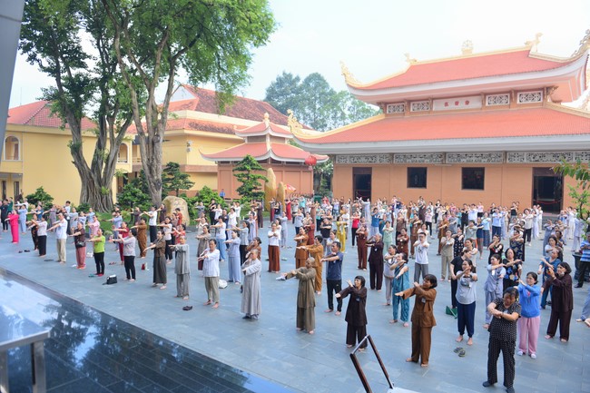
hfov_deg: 73.8
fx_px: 393
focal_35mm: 24
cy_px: 196
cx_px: 295
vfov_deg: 53.1
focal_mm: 24
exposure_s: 1/160
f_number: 3.2
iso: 160
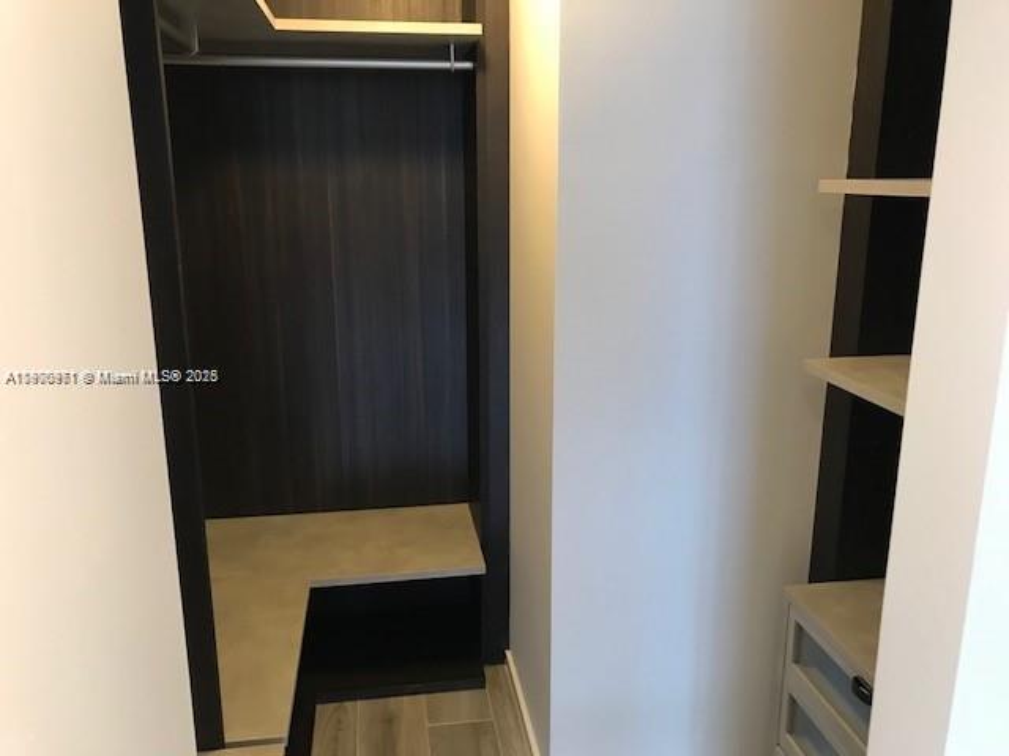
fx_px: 816
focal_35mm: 28
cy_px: 378
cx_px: 504
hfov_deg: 63.4
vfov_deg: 49.7
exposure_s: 1/15
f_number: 1.8
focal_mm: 3.99
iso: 64
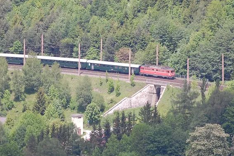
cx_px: 122
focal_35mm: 381
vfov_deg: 3.6
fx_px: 2474
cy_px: 65
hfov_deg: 5.4
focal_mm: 120
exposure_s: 1/500
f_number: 5.6
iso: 200
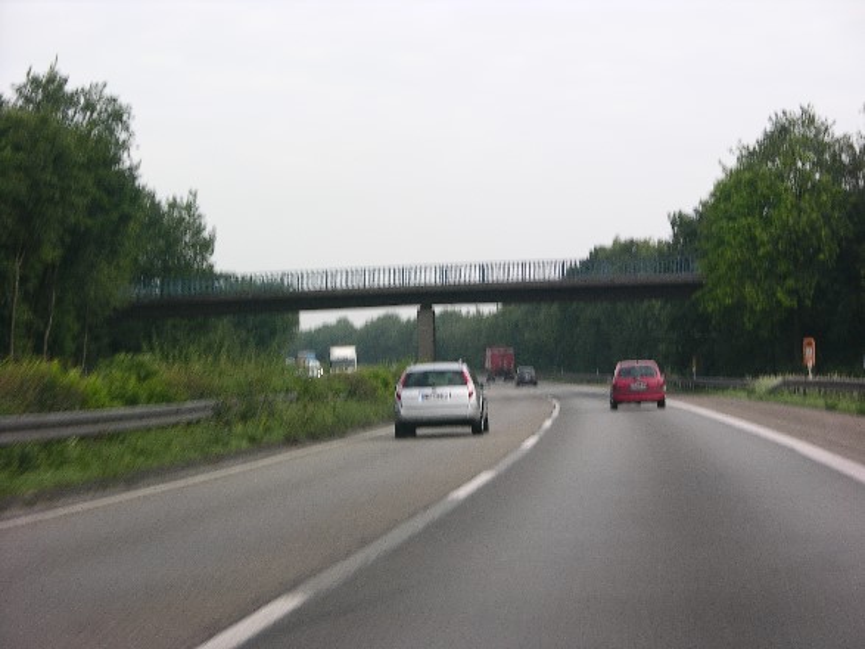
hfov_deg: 16.4
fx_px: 2998
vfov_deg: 12.3
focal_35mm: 120
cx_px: 432
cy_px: 324
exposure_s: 1/88.5
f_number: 4.2
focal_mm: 29.5
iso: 50
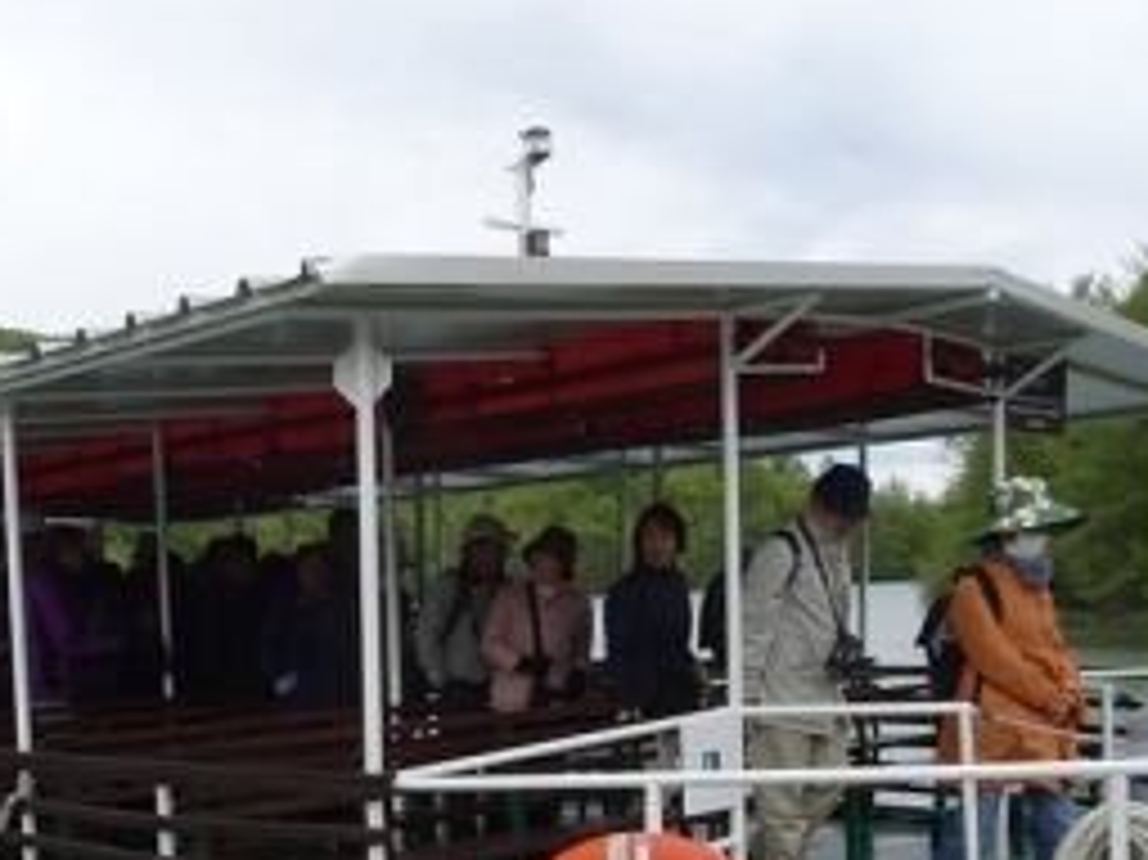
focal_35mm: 47
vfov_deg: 29.9
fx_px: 1558
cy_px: 723
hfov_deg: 38.9
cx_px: 234
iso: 80
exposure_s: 1/400
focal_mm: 4.1
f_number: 3.5
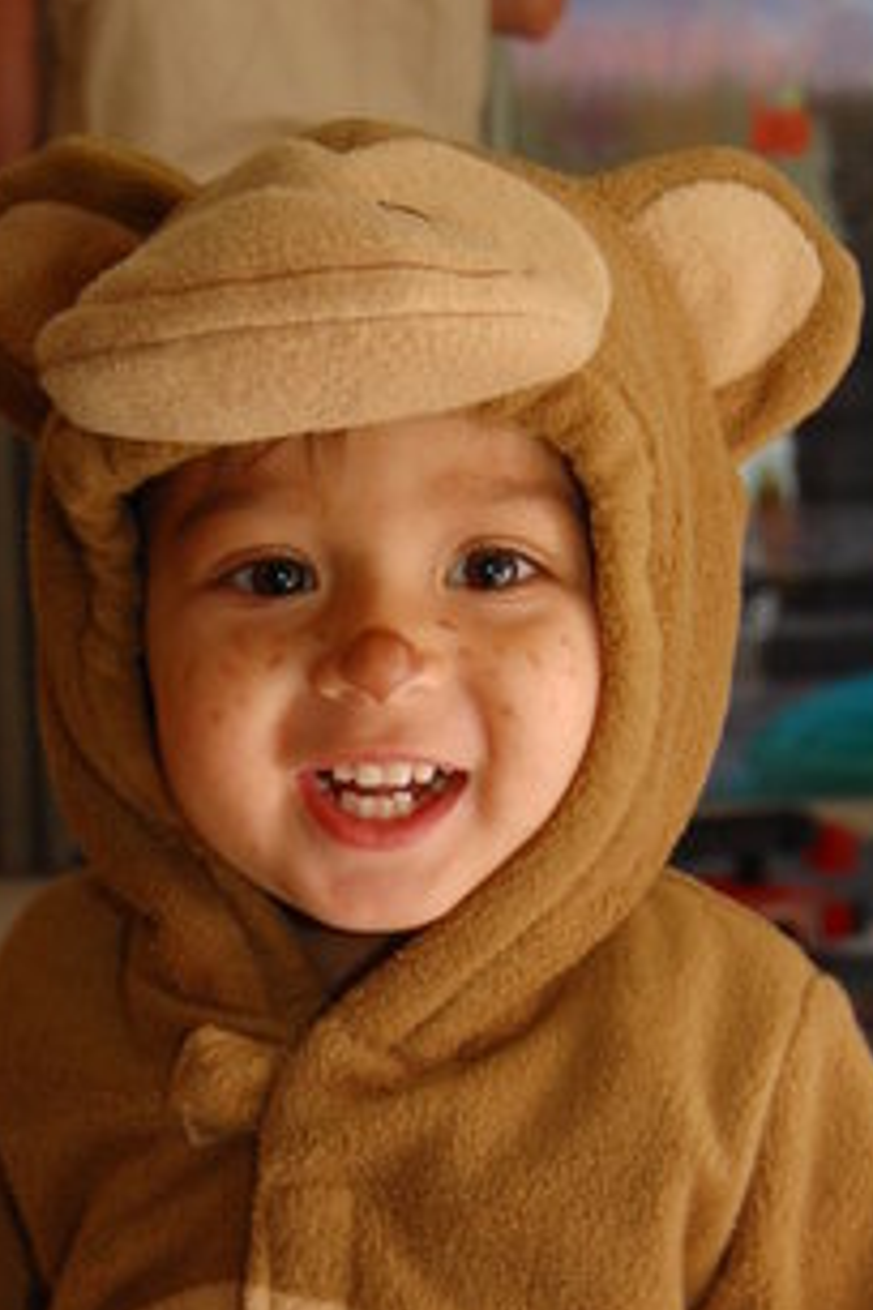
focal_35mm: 69
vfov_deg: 28.7
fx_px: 2510
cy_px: 1023
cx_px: 274
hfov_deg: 19.7
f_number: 4
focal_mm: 22
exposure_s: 1/60
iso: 400
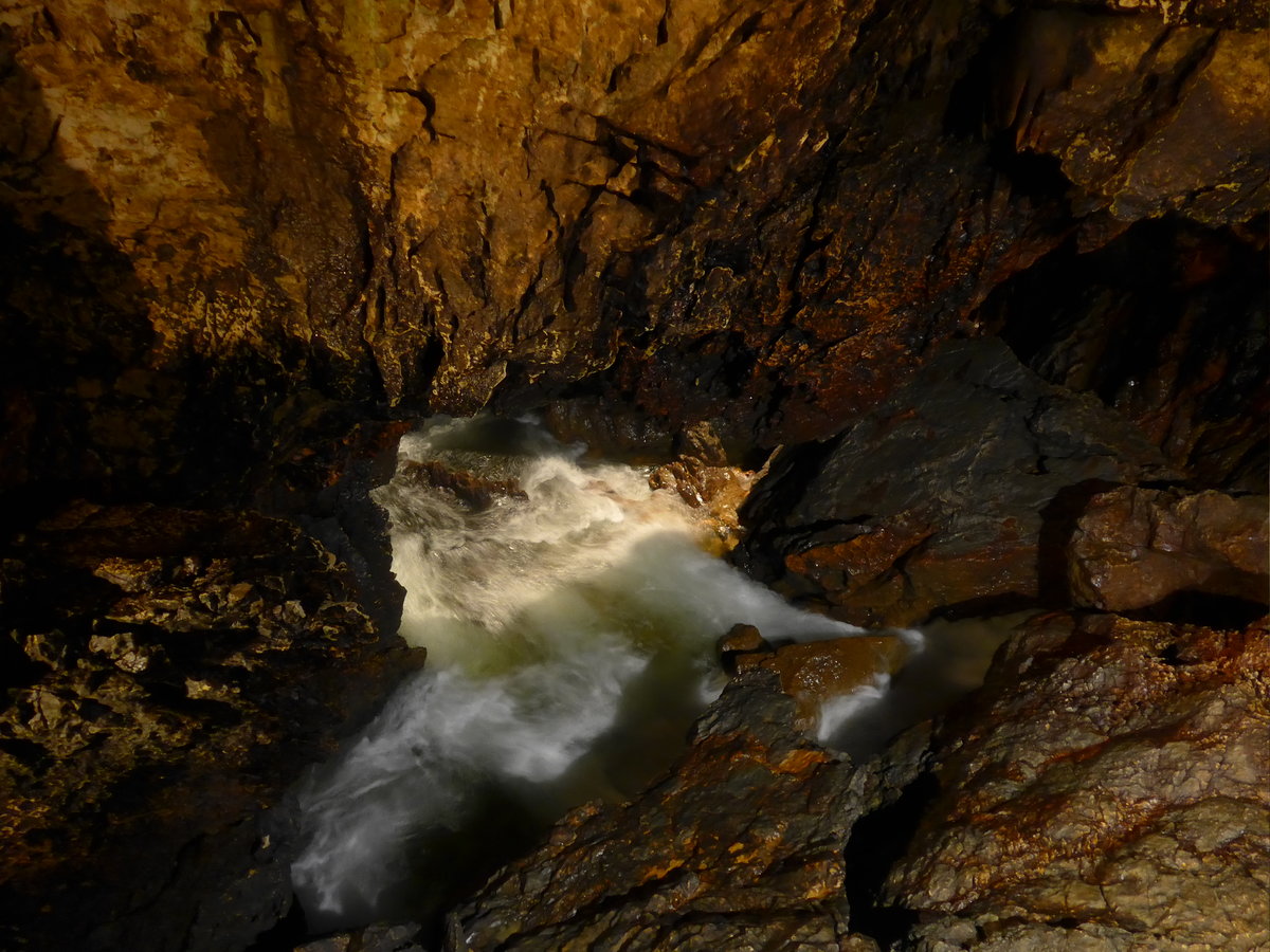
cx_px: 635
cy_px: 476
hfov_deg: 61.7
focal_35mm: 29
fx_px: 1064
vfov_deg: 48.2
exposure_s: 1/8
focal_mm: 6
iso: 640
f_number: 2
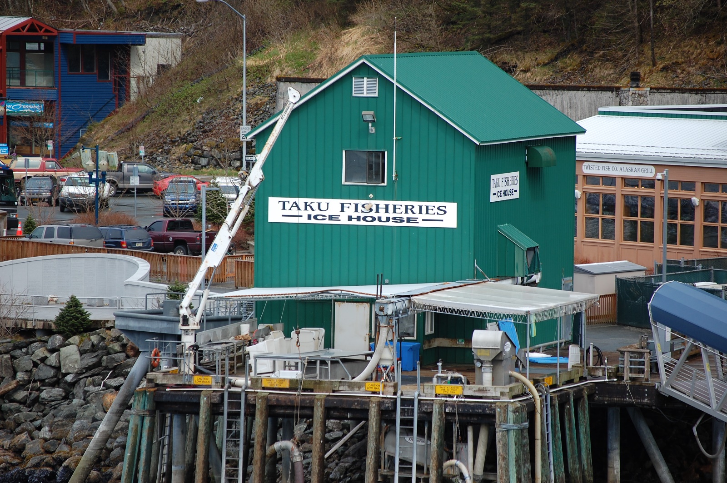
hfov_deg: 8.6
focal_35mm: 240
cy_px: 242
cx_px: 364
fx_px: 4841
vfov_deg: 5.7
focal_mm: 160
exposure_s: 1/500
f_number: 5.6
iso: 200
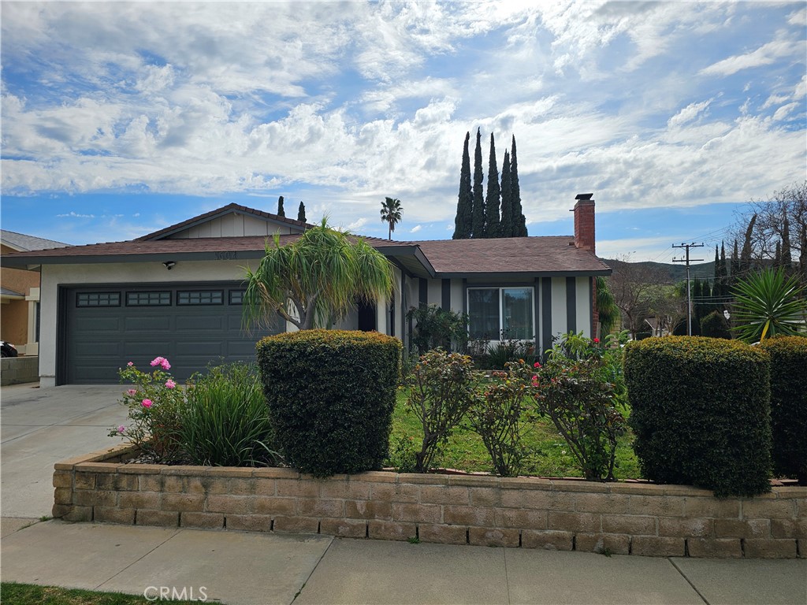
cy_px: 302
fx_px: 536
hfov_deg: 73.9
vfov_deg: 58.9
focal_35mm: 23
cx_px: 404
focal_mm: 6.3
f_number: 1.7
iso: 10
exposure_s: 1/1718
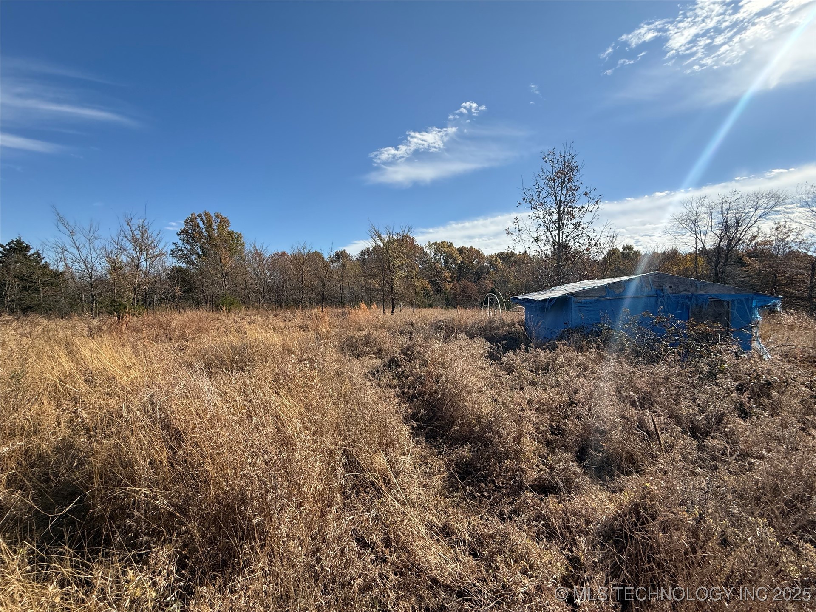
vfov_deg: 85.7
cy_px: 306
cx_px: 408
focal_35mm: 14
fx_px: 330
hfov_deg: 102.1
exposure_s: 1/1901
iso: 50
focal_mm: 2.22
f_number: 2.2
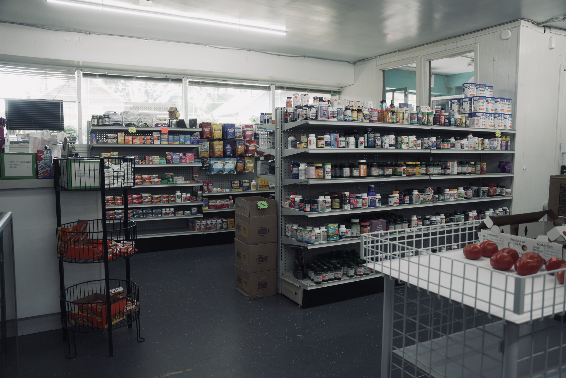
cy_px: 189
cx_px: 283
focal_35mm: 27
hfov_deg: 67.0
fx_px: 428
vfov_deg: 47.7
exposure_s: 1/80
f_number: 2.8
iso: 100
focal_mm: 27.2
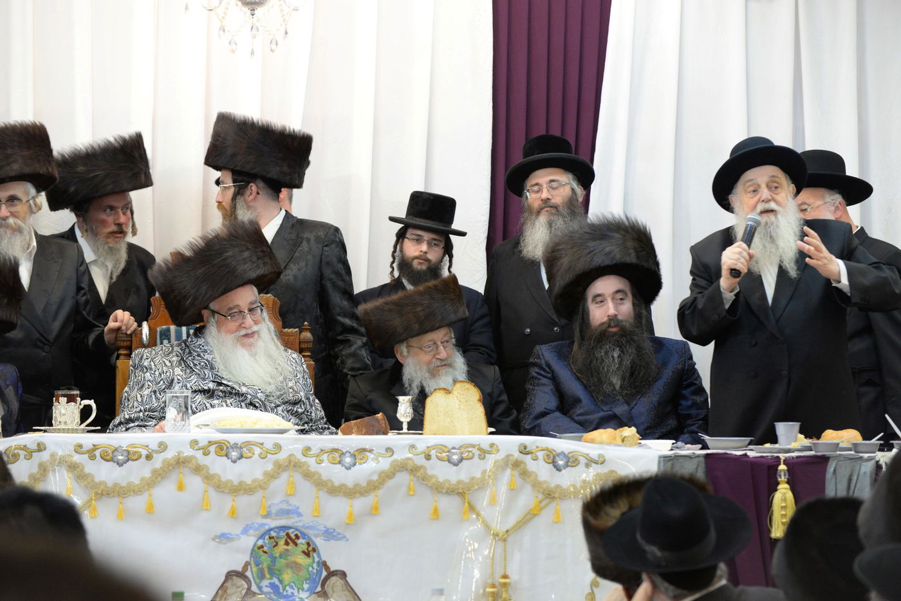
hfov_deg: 16.4
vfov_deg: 11.0
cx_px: 450
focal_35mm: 125
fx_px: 3129
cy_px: 300
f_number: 4.5
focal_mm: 125
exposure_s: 1/100
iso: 2000
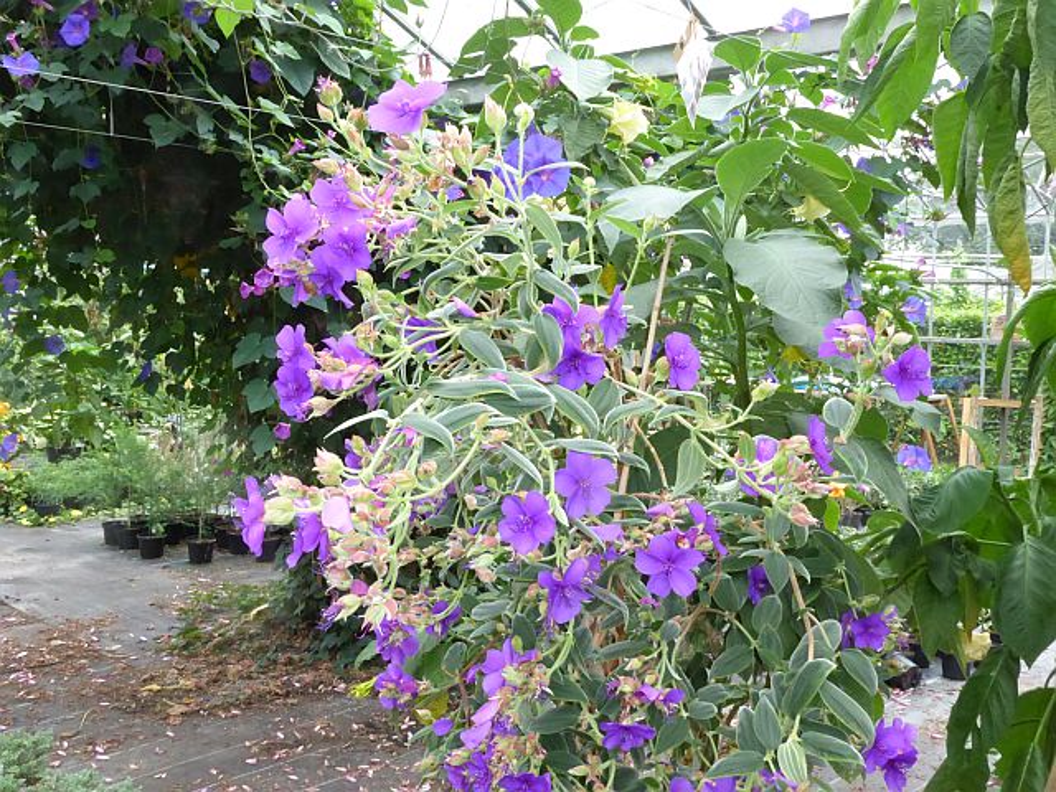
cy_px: 396
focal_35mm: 35
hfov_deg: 52.6
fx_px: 1068
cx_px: 528
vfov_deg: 40.7
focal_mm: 6.3
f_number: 8
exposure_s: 1/60
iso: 800
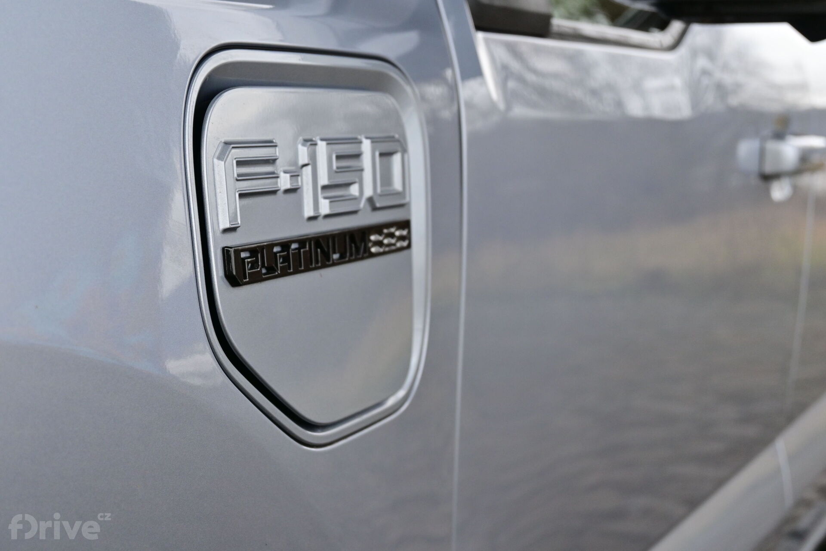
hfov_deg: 28.6
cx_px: 413
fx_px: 1617
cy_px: 276
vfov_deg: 19.3
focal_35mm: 70
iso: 640
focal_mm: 47
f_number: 6
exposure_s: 1/320
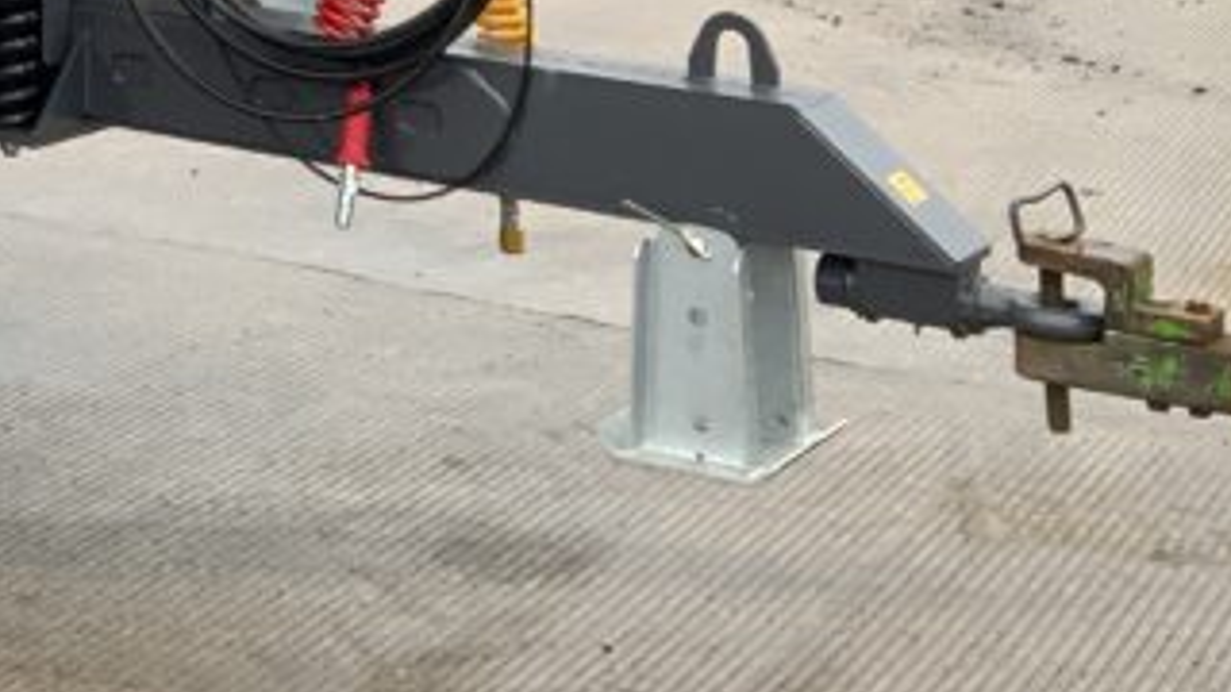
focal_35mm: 101
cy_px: -600
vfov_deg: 11.1
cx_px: -385
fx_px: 3297
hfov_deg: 19.5
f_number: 1.8
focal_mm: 3
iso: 16
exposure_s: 1/132
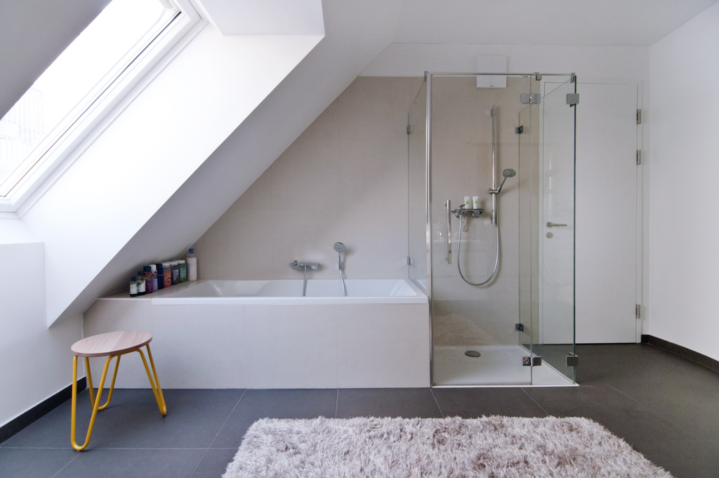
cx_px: 360
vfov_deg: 71.9
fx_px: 329
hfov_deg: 95.1
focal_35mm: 16
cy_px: 239
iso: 800
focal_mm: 11
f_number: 4.5
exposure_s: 1/80
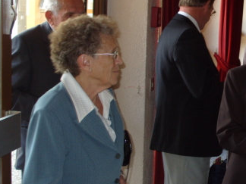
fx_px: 618
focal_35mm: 87
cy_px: 68
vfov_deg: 16.9
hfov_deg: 21.8
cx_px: 240
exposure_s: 1/60
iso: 100
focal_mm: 9.9
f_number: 3
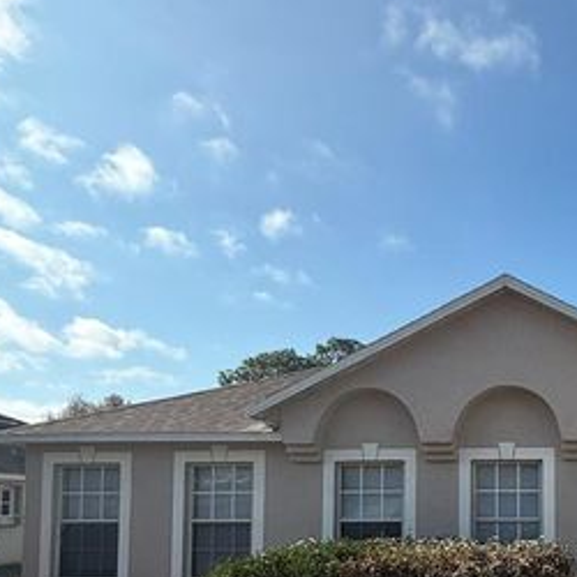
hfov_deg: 44.1
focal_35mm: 33
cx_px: 547
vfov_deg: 46.7
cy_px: 474
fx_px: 622
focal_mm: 2.22
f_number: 2.2
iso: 50
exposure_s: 1/1656
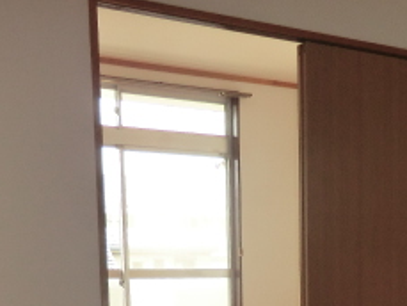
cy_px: 413
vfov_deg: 19.9
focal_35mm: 67
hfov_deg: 28.0
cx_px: 357
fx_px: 788
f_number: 3.2
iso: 80
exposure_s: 1/60
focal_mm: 4.3
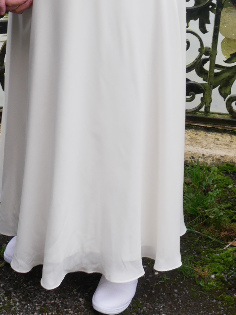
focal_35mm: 90
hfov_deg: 16.3
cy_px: -66
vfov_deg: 20.3
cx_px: 37
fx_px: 818
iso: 200
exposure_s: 1/80
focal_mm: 16
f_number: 7.1
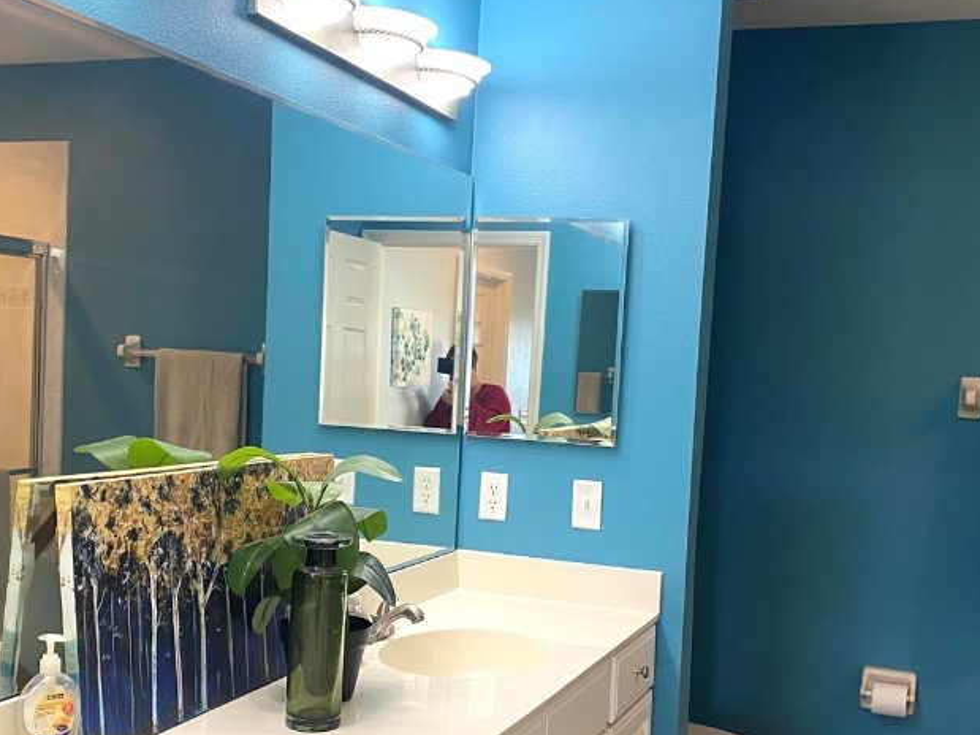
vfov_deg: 33.5
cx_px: 503
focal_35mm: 43
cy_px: 436
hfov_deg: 43.9
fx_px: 1217
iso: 80
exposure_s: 1/60
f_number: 1.8
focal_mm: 4.25
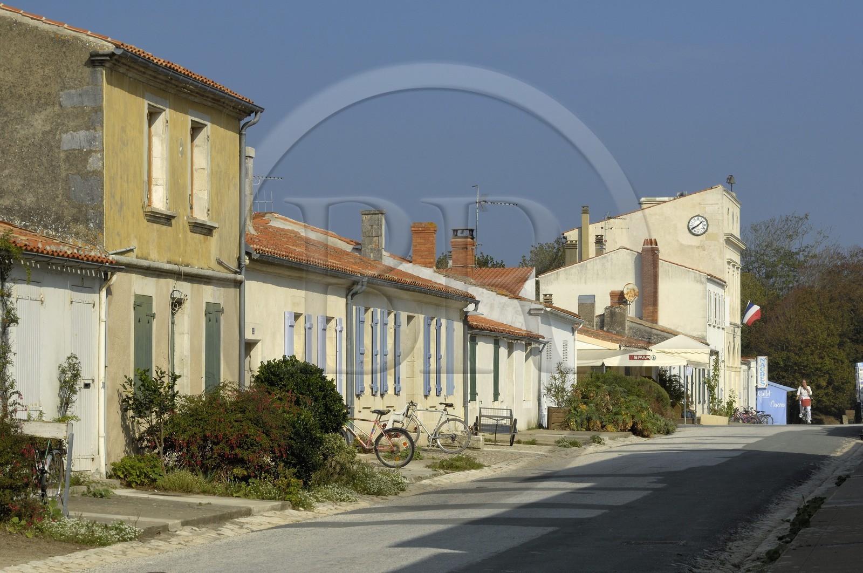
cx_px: 432
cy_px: 286
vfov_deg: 12.1
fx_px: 2693
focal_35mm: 112
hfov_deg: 18.2
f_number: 14
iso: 100
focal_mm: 75
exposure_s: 1/160
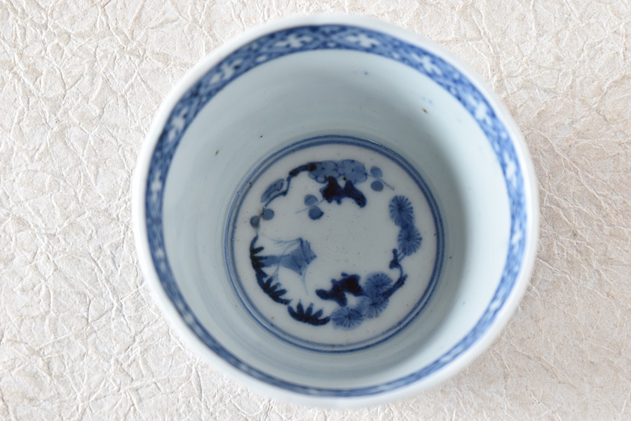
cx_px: 316
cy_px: 210
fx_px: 1446
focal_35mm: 82
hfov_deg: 24.6
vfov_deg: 16.6
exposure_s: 1/10
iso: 400
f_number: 7.1
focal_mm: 55
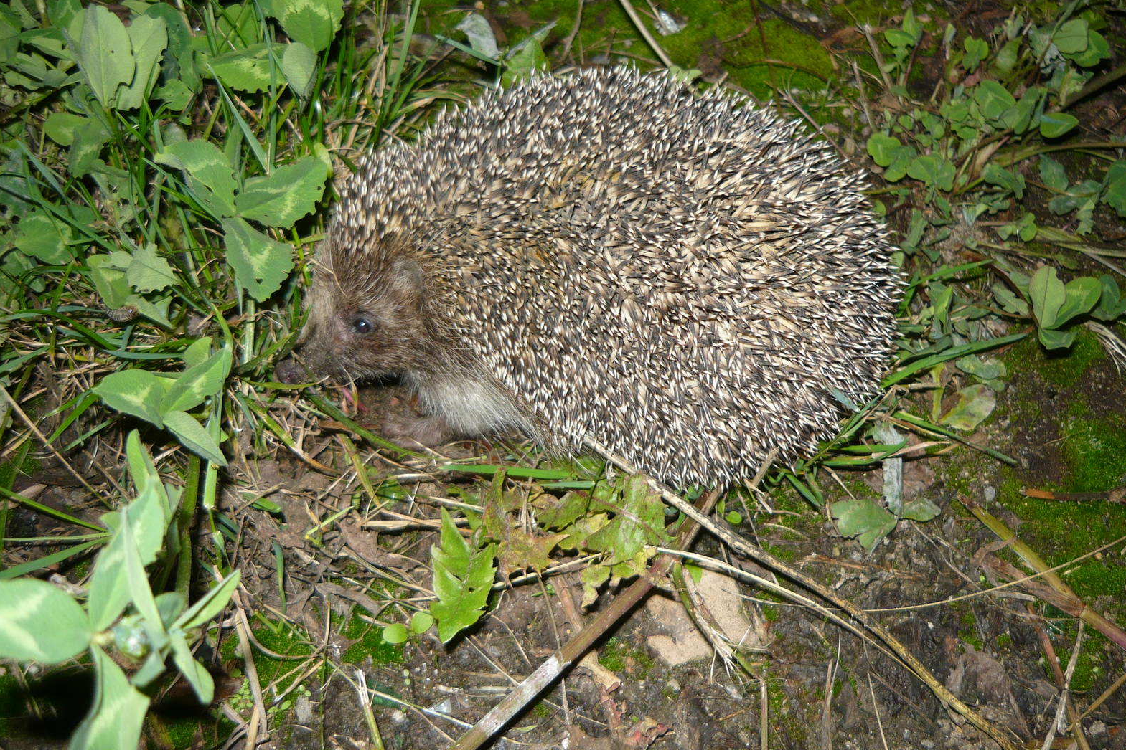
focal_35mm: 35
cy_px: 354
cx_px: 573
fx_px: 1095
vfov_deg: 37.8
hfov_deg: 54.4
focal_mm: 5.5
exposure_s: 1/30
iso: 100
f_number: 2.8
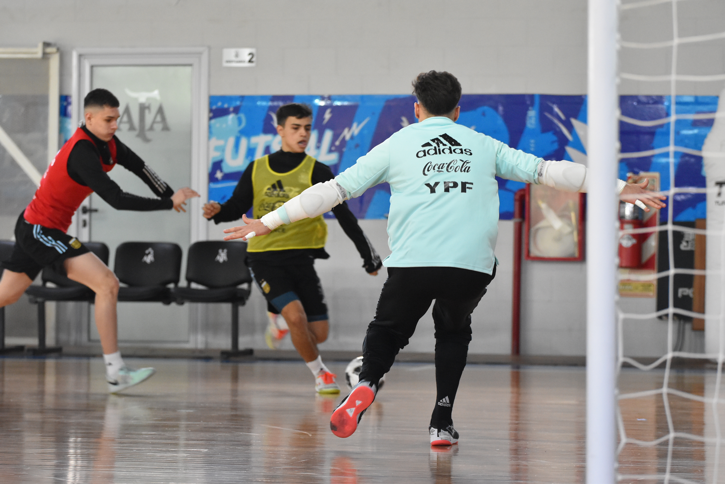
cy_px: 242
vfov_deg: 9.0
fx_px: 3084
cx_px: 362
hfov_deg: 13.4
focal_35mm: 153
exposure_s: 1/320
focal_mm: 102
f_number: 2.8
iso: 3200
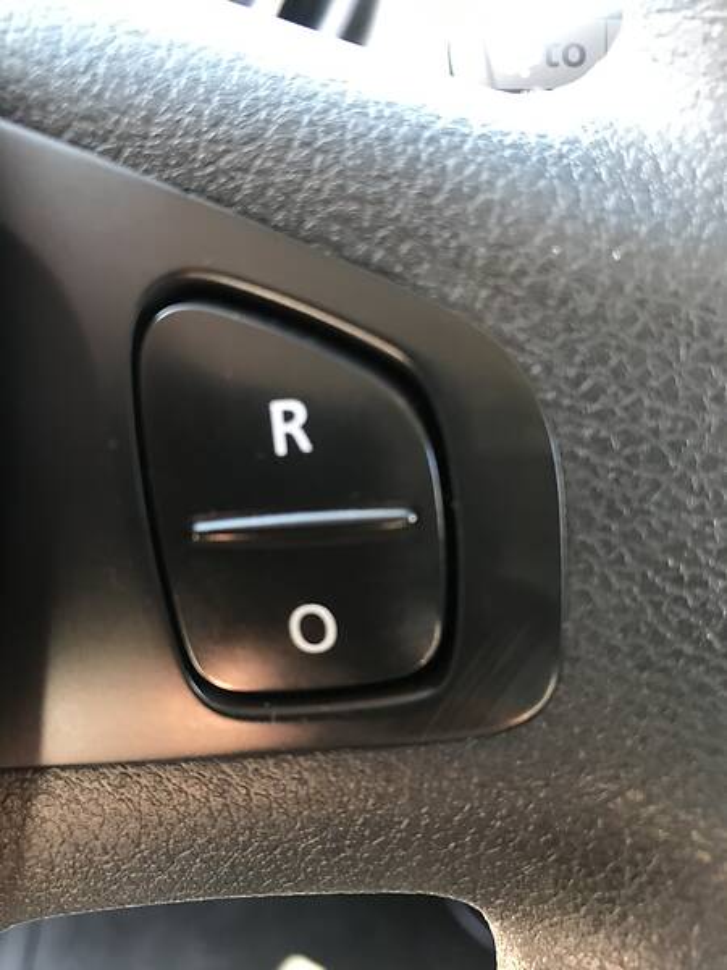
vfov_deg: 63.4
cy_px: 485
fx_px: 784
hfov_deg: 49.7
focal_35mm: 28
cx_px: 364
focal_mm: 4
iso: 64
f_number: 1.8
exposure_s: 1/15
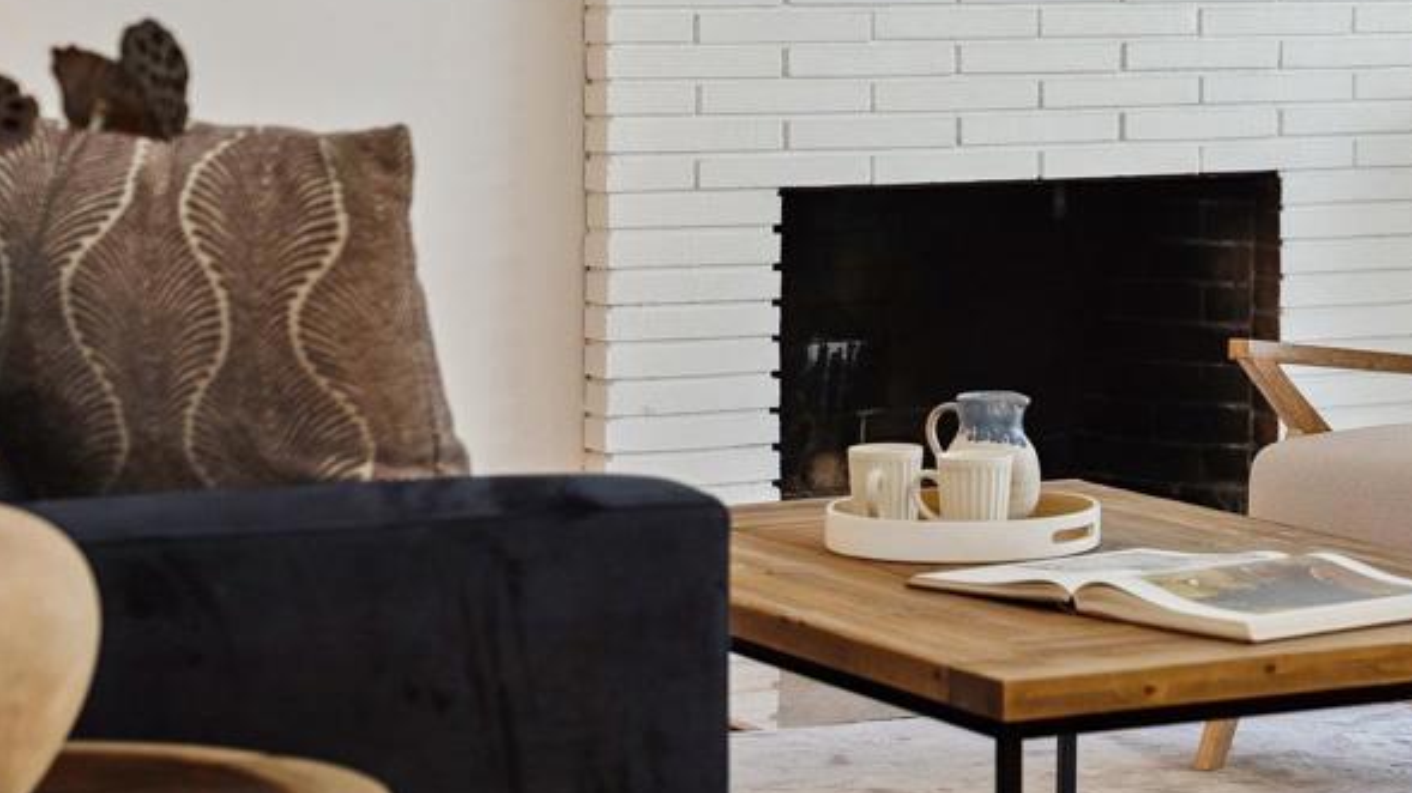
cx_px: 1179
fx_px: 4155
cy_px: 129
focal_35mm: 111
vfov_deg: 10.9
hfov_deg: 19.1
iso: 1250
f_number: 4.5
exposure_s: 1/100
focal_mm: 61
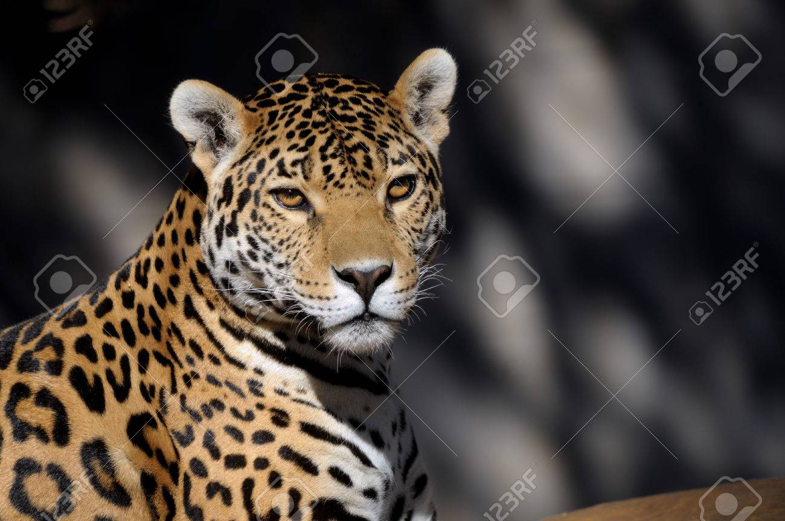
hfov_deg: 3.3
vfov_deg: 2.2
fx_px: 13719
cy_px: 260
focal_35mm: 630
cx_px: 392
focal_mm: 420
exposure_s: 1/200
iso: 200
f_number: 8
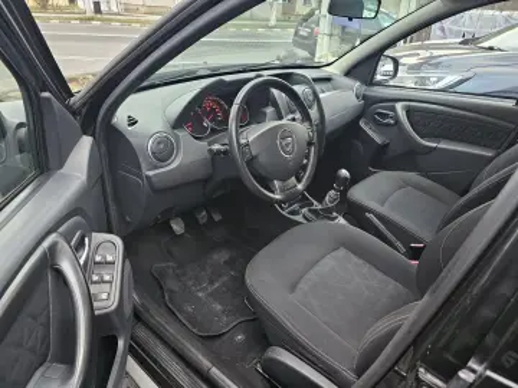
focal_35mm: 23
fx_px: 344
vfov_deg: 58.9
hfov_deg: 73.9
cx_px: 259
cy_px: 194
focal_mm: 6.3
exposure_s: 1/120
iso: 1000
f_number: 1.7
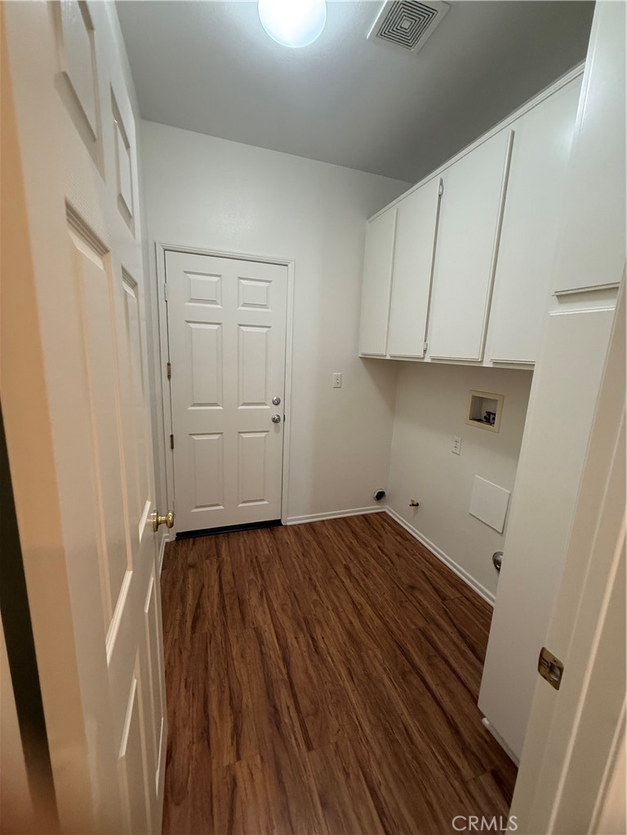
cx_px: 314
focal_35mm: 14
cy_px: 418
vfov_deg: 102.1
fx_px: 338
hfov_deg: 85.7
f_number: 2.2
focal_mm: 2.22
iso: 250
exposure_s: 1/60
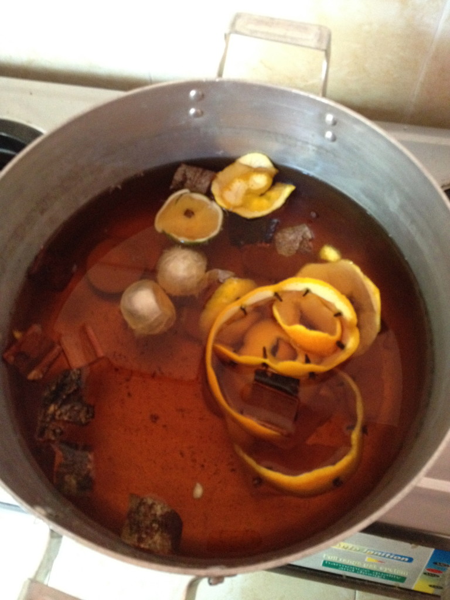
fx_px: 607
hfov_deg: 40.7
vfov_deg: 52.6
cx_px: 225
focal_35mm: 35
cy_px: 300
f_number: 2.4
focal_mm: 4.28
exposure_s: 1/15
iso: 500
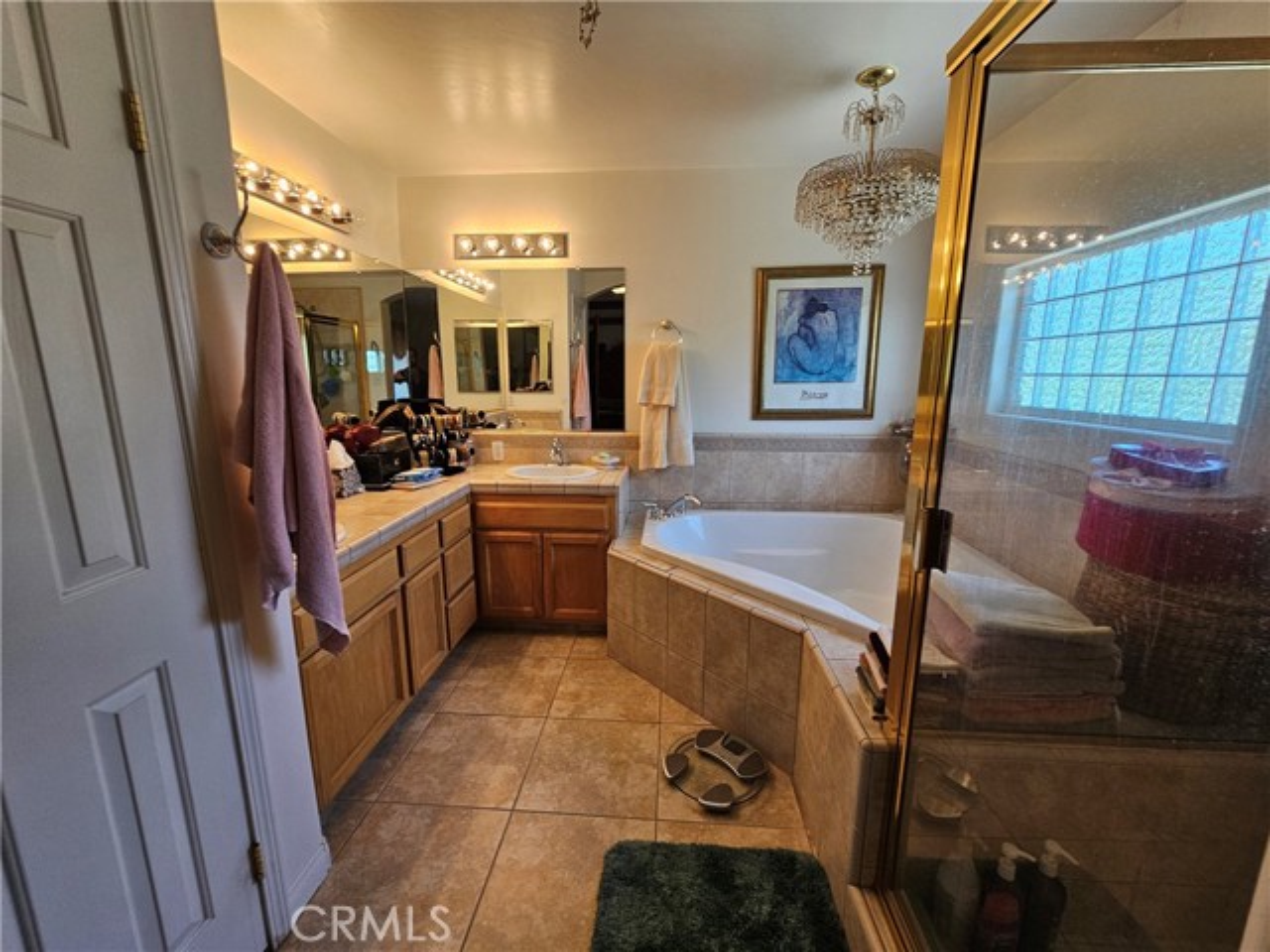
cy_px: 476
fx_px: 477
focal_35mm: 13
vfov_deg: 89.9
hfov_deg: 106.2
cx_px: 635
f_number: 2.2
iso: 64
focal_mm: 2.2
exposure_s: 1/60
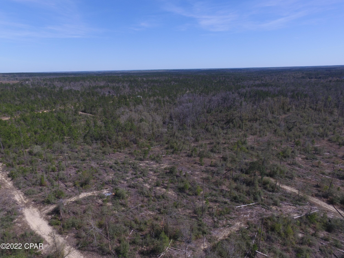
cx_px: 172
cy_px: 129
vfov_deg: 66.0
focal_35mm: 20
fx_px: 199
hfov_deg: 81.7
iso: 100
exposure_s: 1/1294
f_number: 2.8
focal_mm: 3.61
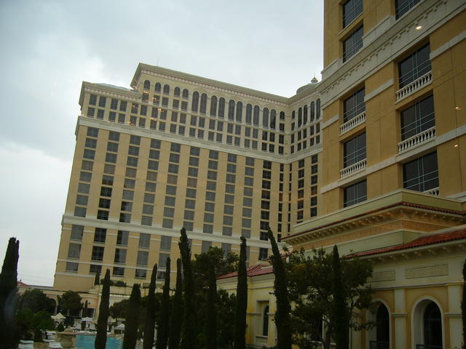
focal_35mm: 35
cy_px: 174
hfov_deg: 52.6
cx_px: 233
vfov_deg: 40.7
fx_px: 471
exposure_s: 1/100
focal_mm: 5.8
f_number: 2.8
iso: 100
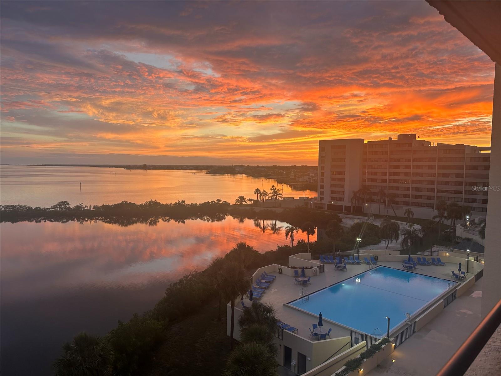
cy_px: 188
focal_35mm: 24
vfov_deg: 56.8
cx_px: 250
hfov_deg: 71.6
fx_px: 347
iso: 64
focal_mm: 6.86
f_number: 1.78
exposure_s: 1/121
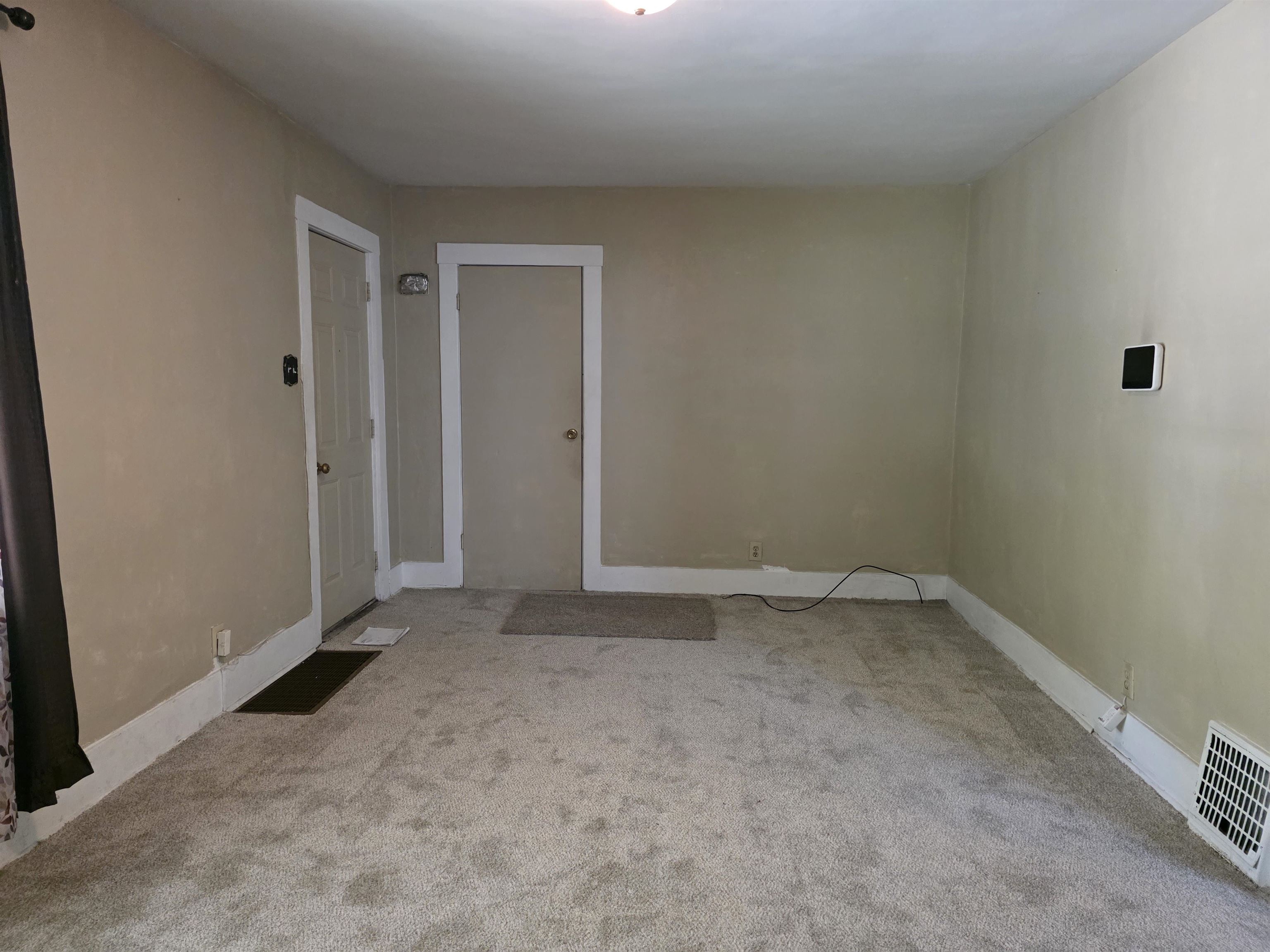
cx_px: 635
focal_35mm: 23
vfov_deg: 58.9
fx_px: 844
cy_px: 476
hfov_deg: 73.9
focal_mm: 6.3
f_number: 1.7
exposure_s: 1/120
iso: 1600
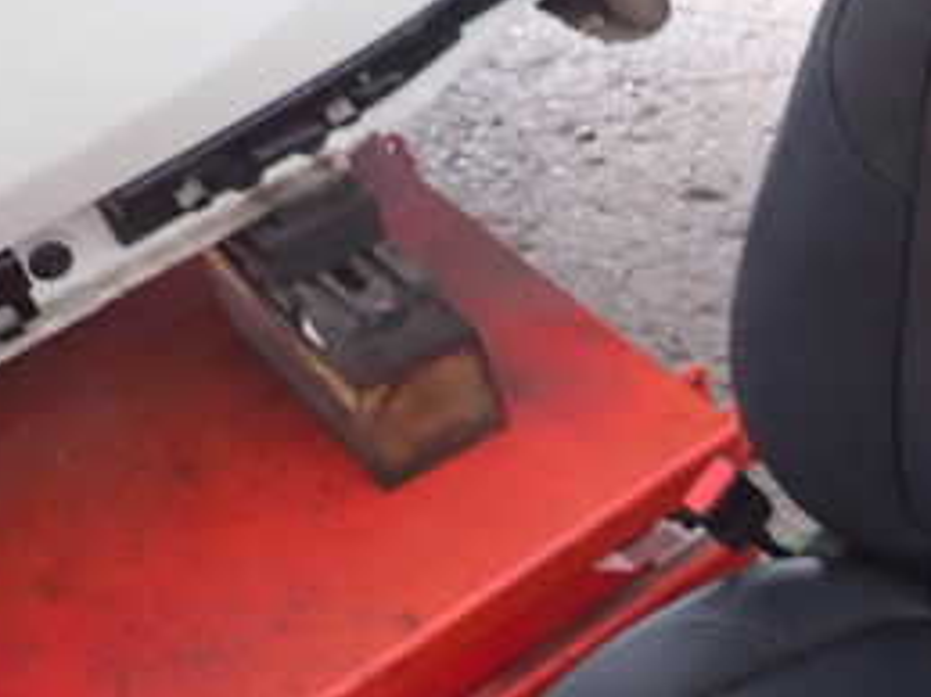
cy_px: 532
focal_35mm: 58
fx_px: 1559
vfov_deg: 24.9
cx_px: 1021
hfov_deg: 29.9
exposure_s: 1/30
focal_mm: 4.5
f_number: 2
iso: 400
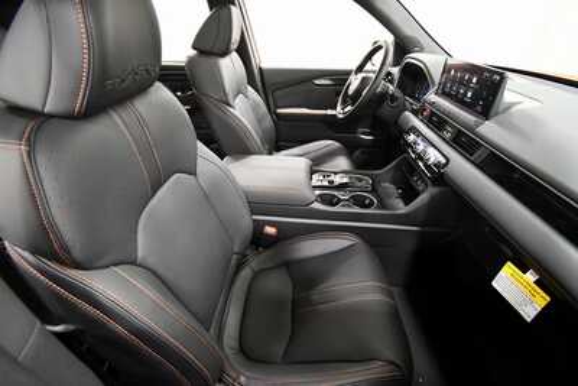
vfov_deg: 77.4
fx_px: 241
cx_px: 289
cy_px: 193
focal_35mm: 15
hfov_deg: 100.4
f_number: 4.5
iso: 3200
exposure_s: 1/60
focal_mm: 10
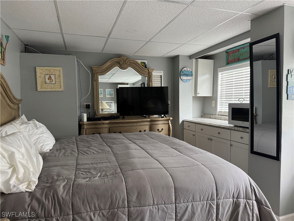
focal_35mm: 24
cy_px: 110
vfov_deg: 56.8
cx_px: 147
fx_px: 204
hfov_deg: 71.6
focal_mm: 6.76
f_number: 1.78
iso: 320
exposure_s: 1/60
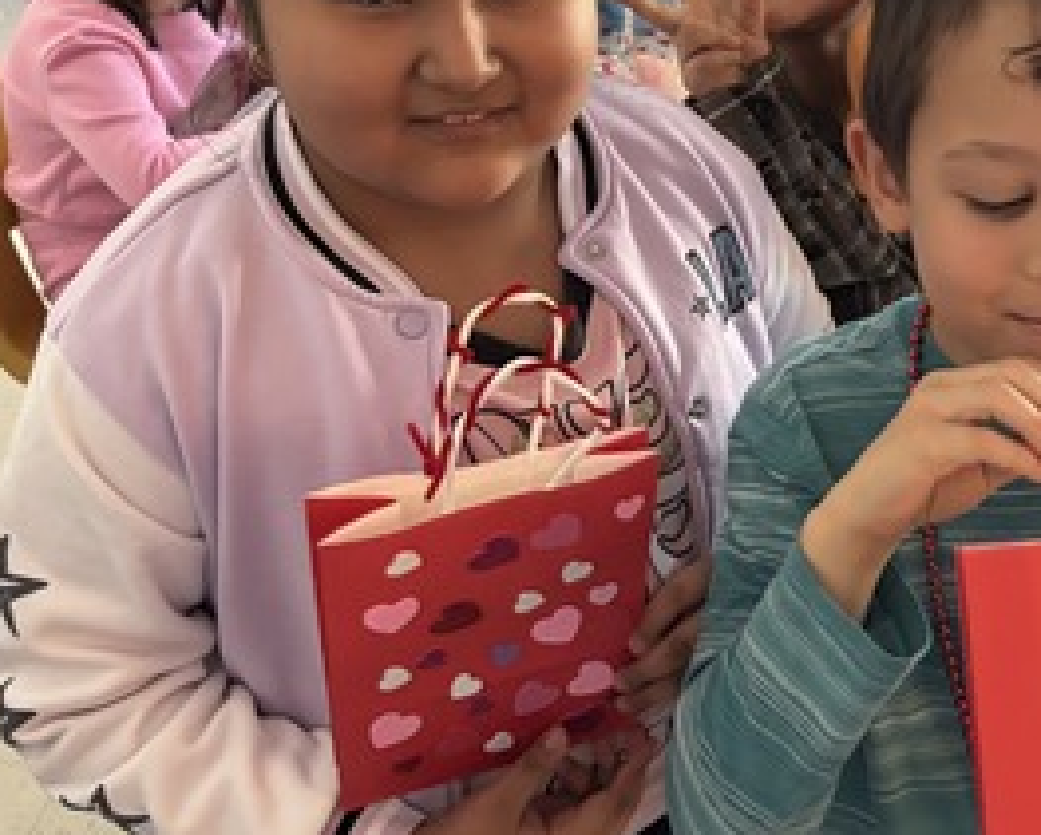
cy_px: 305
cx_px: 855
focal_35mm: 54
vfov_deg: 28.0
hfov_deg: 33.5
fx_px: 1666
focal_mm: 5.96
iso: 500
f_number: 1.6
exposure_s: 1/30
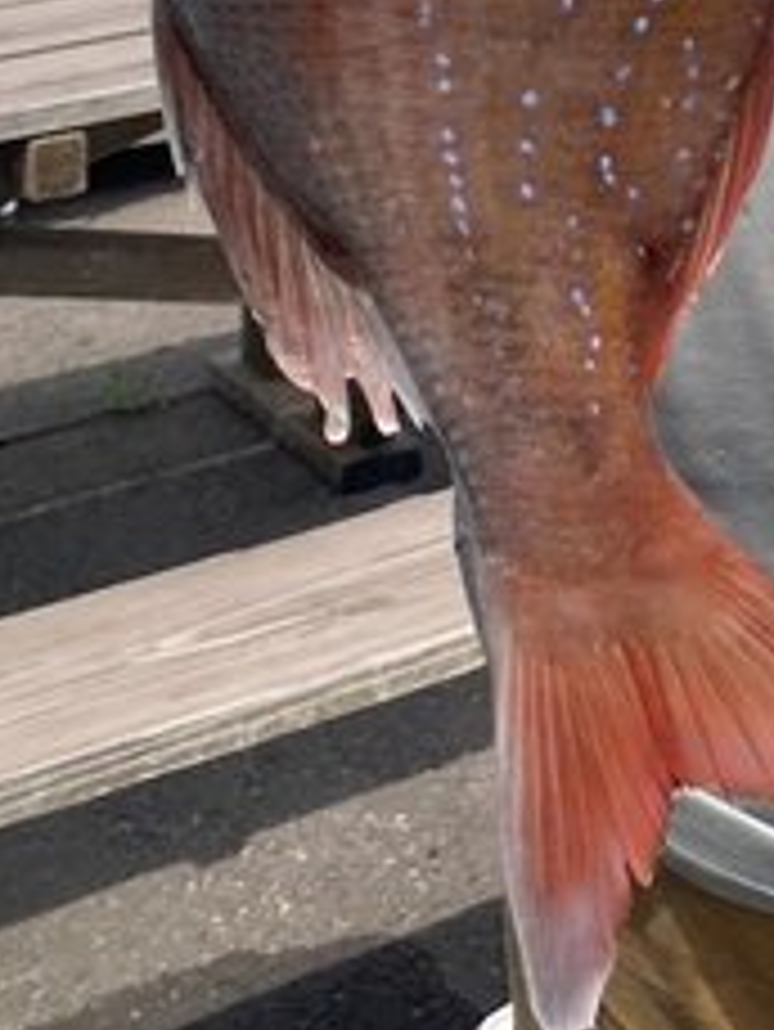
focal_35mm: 97
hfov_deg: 14.6
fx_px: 2889
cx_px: 990
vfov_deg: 17.8
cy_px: -580
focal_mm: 4.25
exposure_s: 1/2625
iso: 32
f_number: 1.8
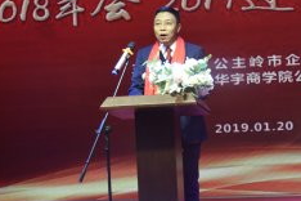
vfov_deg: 11.2
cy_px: 21
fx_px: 1020
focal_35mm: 122
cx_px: 224
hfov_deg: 16.7
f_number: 5.6
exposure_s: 1/125
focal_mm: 38
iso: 400
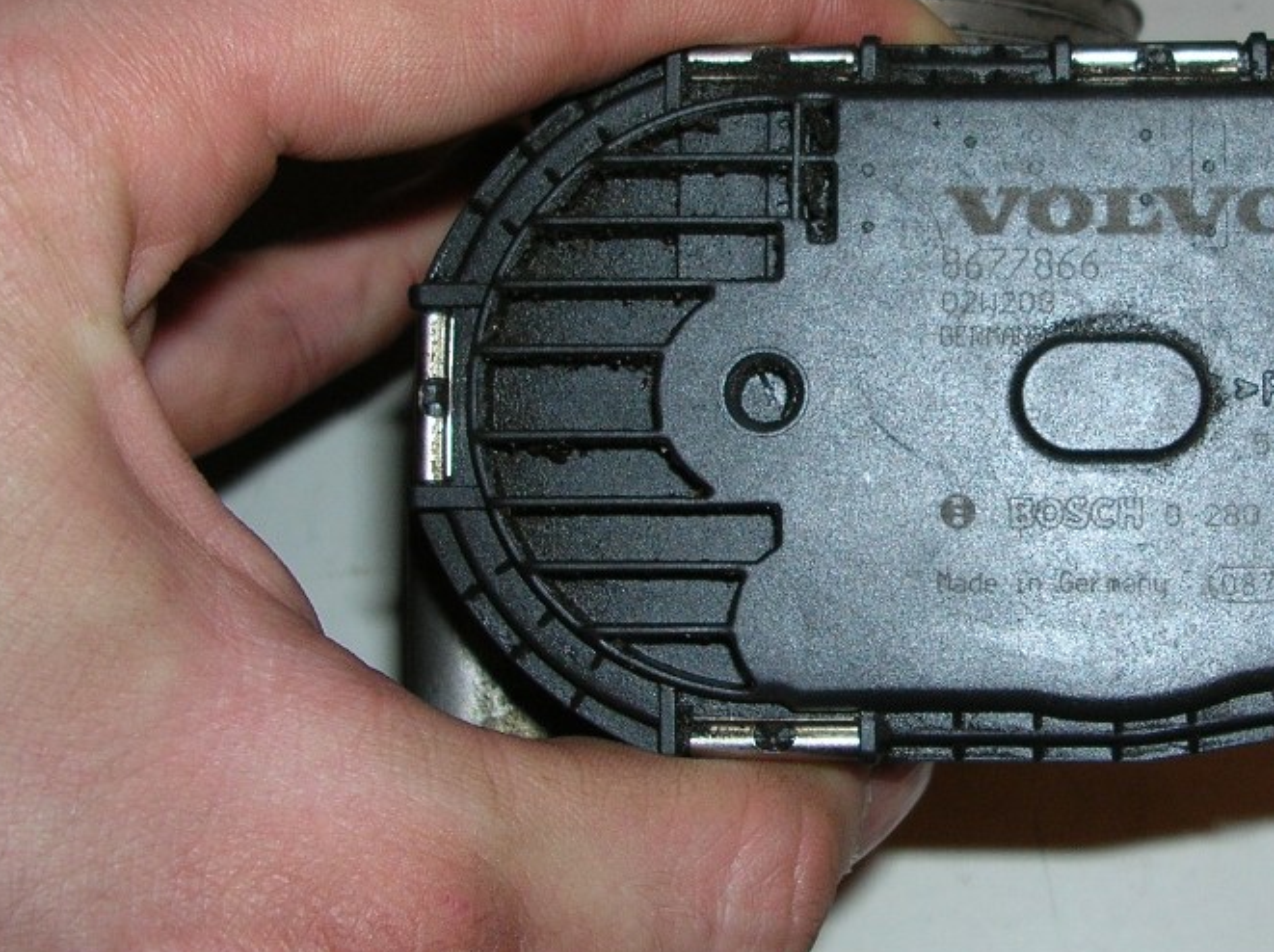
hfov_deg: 30.1
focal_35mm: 63
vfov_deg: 23.1
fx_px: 2316
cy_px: 326
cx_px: 998
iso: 50
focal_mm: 5.8
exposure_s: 1/60.1
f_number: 2.8
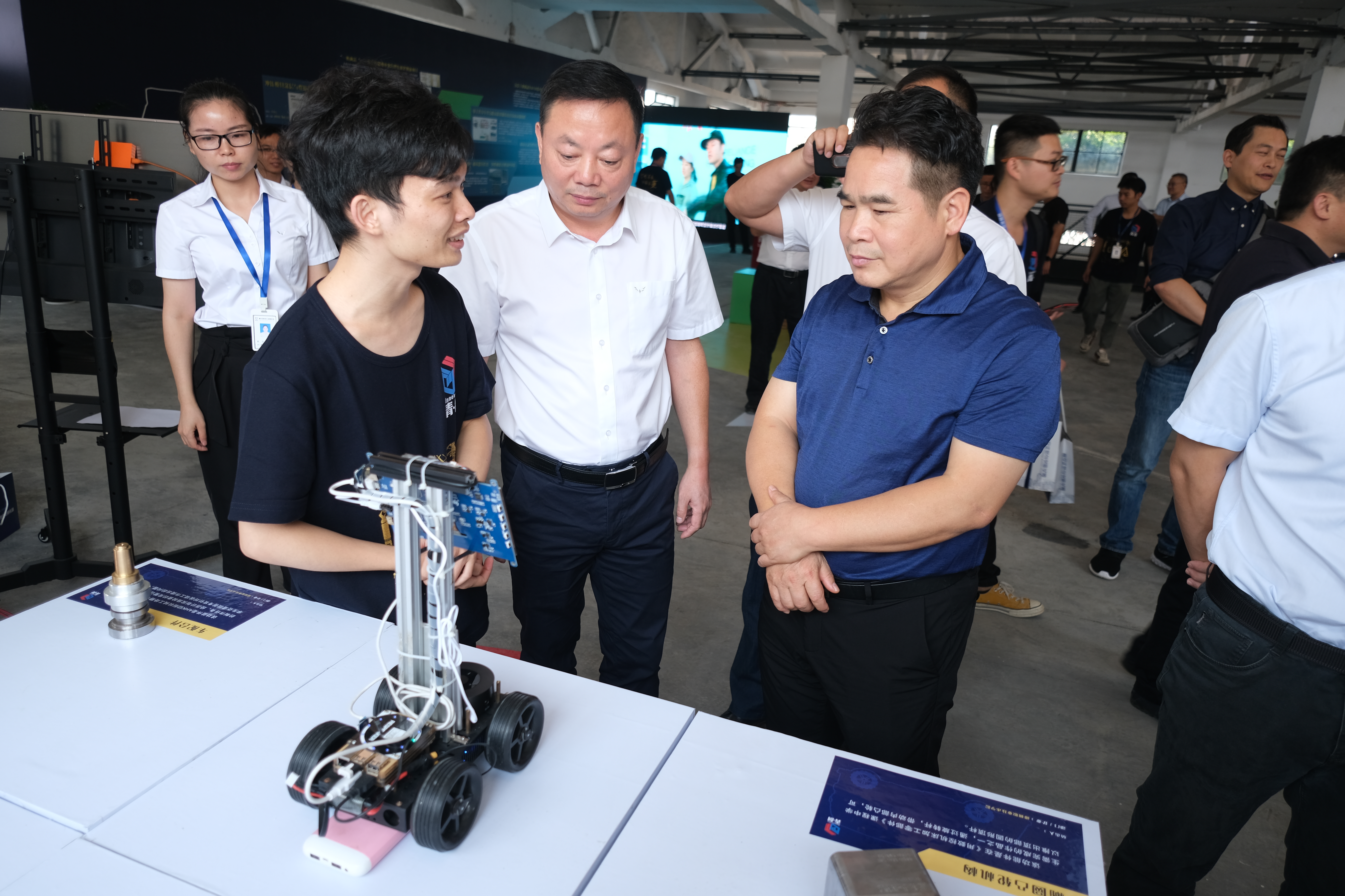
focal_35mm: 24
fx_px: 897
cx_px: 672
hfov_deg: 73.7
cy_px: 448
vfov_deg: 53.1
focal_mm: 16
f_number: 2.8
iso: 160
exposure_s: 1/80
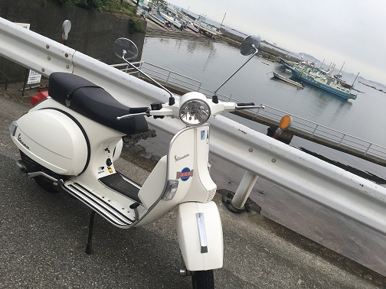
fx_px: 323
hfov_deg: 61.7
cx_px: 193
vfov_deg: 48.2
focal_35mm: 29
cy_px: 144
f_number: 2.2
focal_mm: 4.15
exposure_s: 1/124
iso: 25
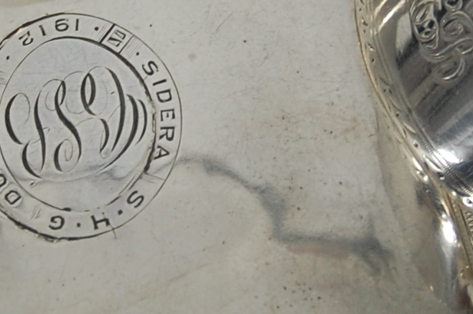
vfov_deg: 5.0
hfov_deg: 7.5
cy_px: 7
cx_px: 225
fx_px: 3596
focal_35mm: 274
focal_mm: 40
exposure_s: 1/60
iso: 400
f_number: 5
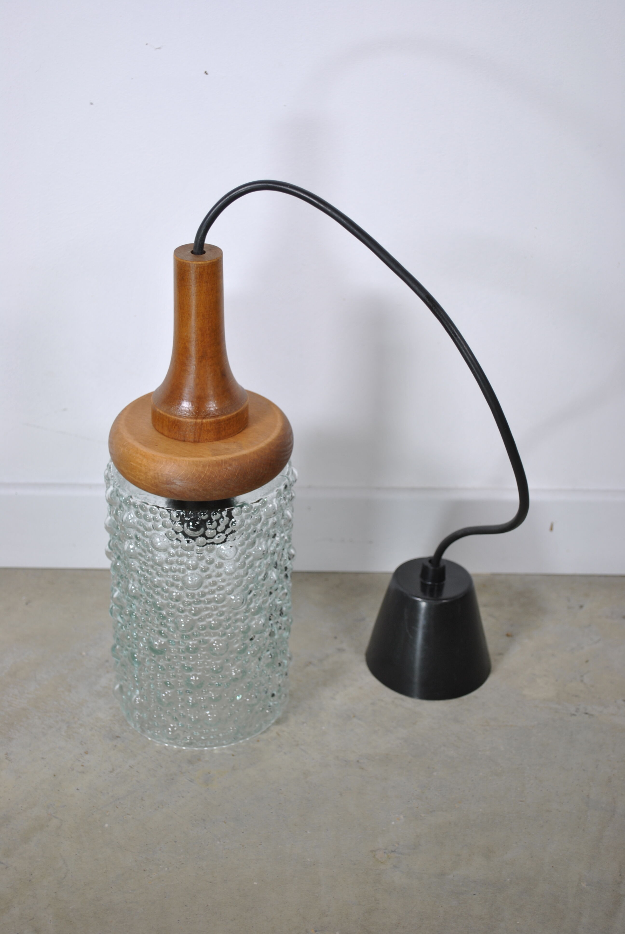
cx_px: 312
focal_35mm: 54
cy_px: 467
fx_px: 1402
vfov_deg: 36.8
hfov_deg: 25.1
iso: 100
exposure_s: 1/40
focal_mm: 36
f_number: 5
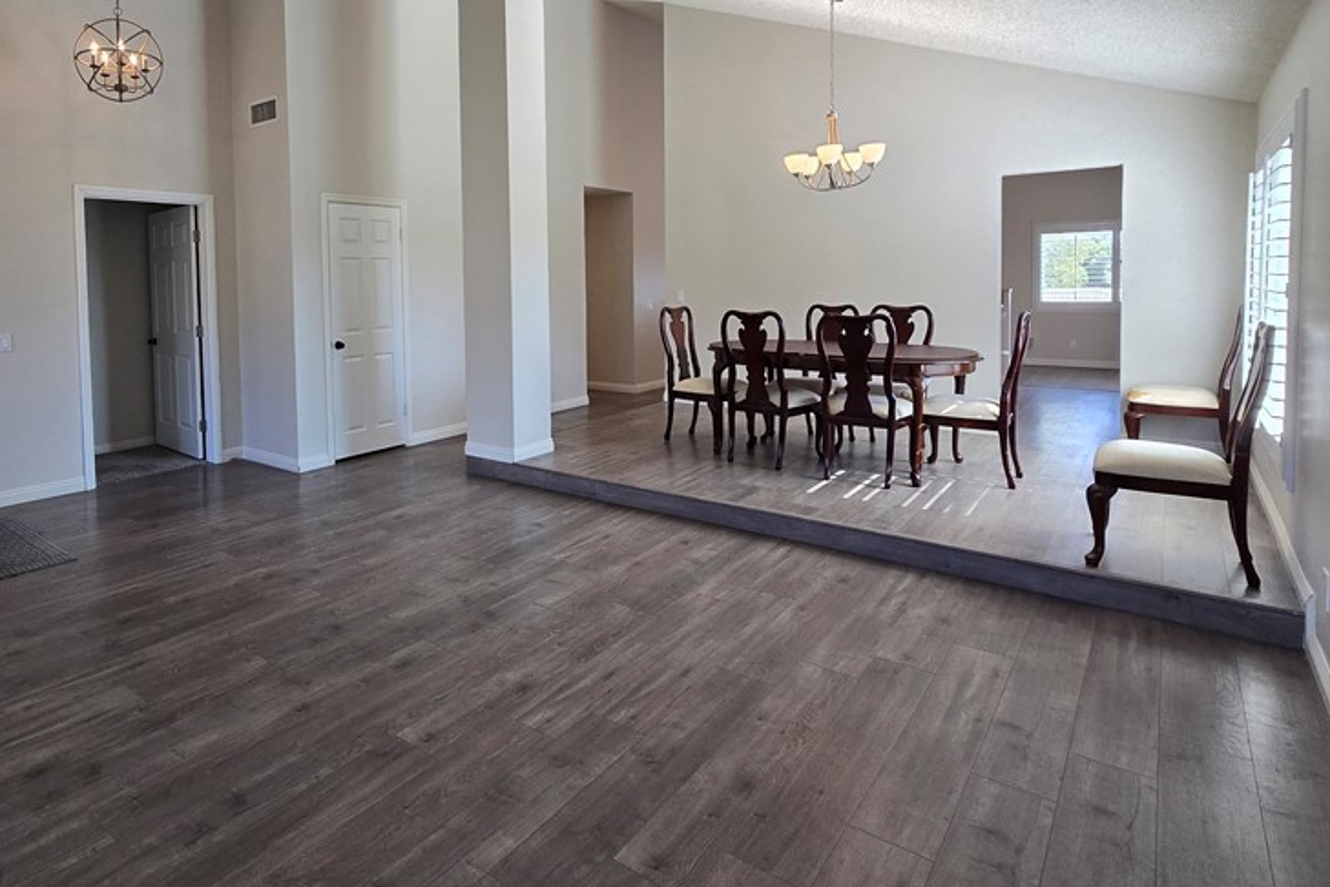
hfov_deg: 84.2
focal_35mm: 19
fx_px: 702
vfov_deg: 63.4
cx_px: 454
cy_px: 319
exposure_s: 1/120
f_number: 2.2
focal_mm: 2.2
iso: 100
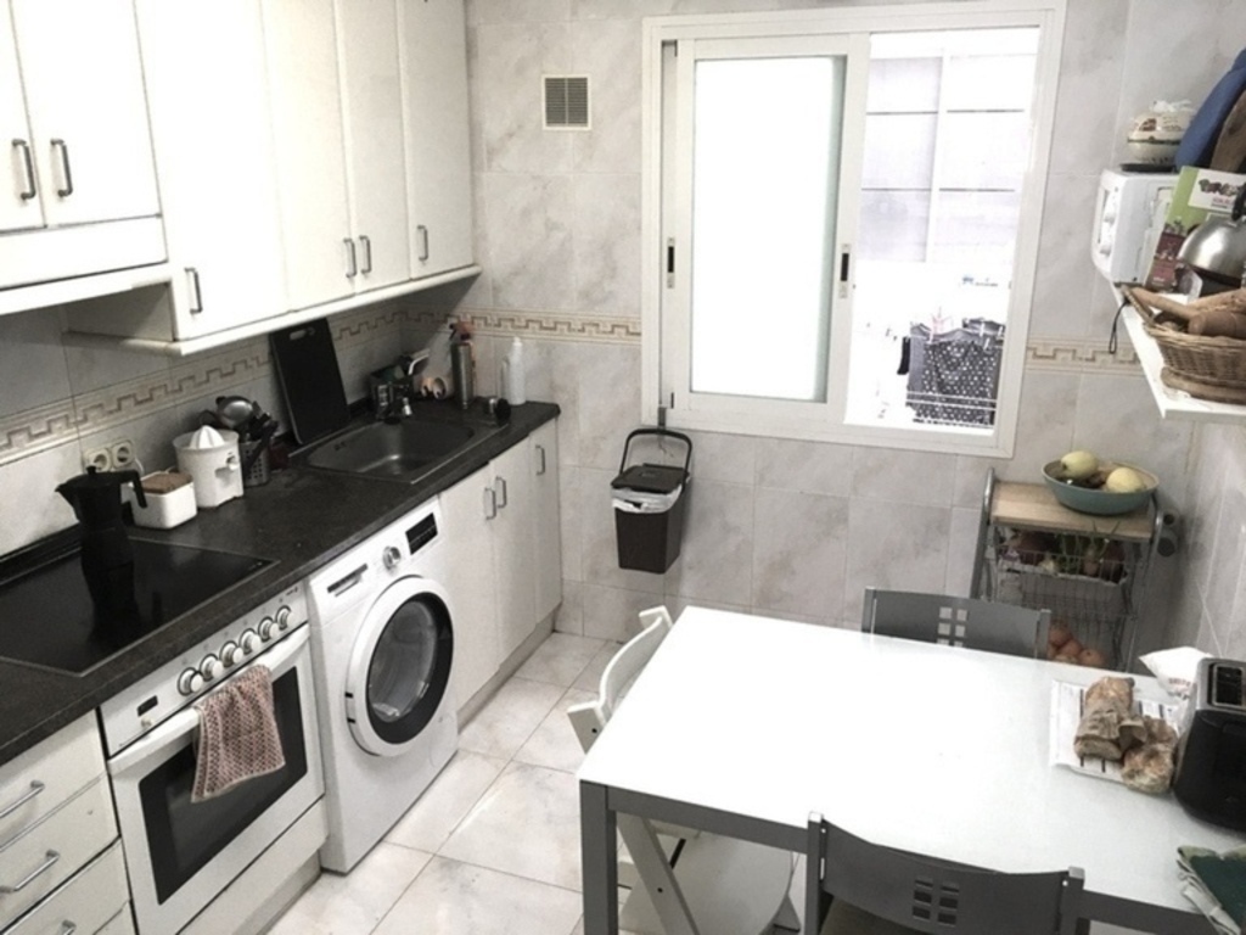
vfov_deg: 48.2
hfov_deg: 61.7
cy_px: 468
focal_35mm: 29
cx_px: 623
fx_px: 1044
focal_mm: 4.15
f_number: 2.2
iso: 50
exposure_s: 1/33
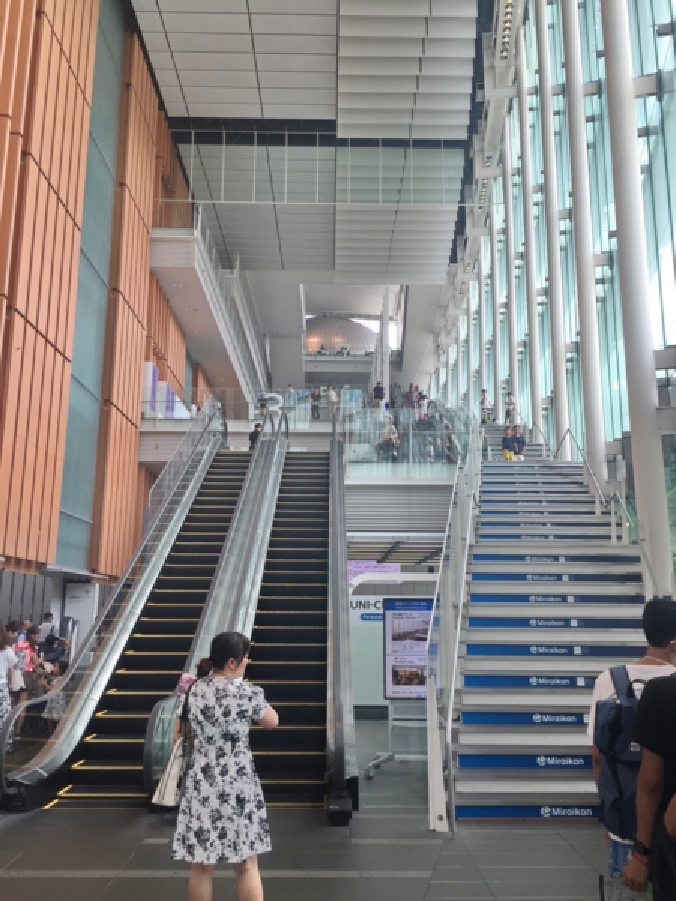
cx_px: 338
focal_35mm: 29
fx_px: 755
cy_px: 450
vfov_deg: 61.7
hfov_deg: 48.2
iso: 32
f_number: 2.2
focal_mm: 4.15
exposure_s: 1/170
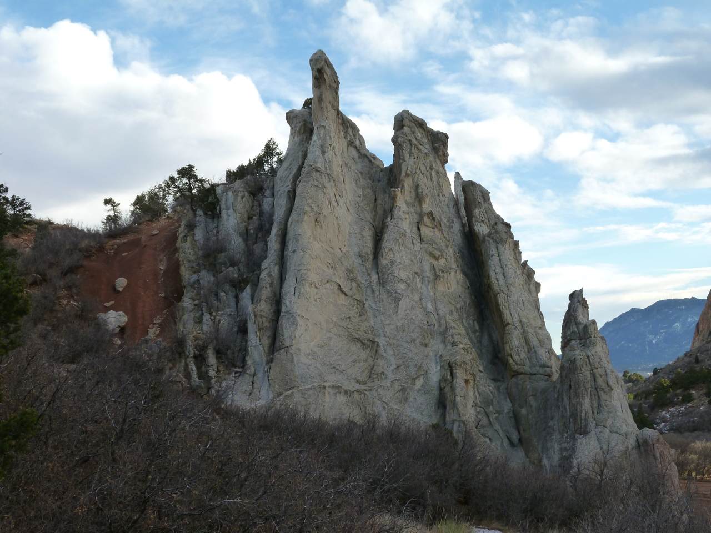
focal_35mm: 51
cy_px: 266
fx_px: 1048
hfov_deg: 37.5
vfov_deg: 28.6
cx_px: 356
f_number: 4.4
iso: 125
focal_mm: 9.1
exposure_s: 1/160
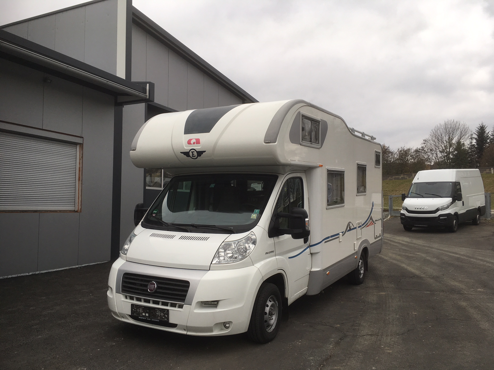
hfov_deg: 61.7
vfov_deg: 48.2
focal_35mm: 29
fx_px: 414
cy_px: 185
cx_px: 247
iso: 25
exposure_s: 1/136
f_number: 2.2
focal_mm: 4.15
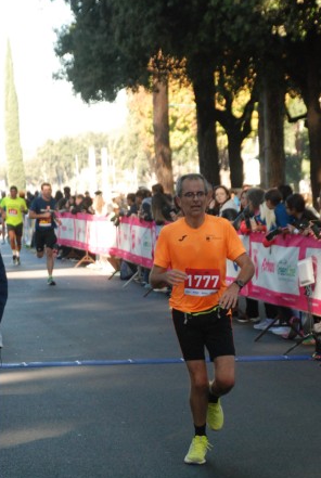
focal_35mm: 143
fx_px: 1904
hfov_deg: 9.6
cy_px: 314
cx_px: 192
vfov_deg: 14.3
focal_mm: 70
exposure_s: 1/400
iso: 1000
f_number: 5.6
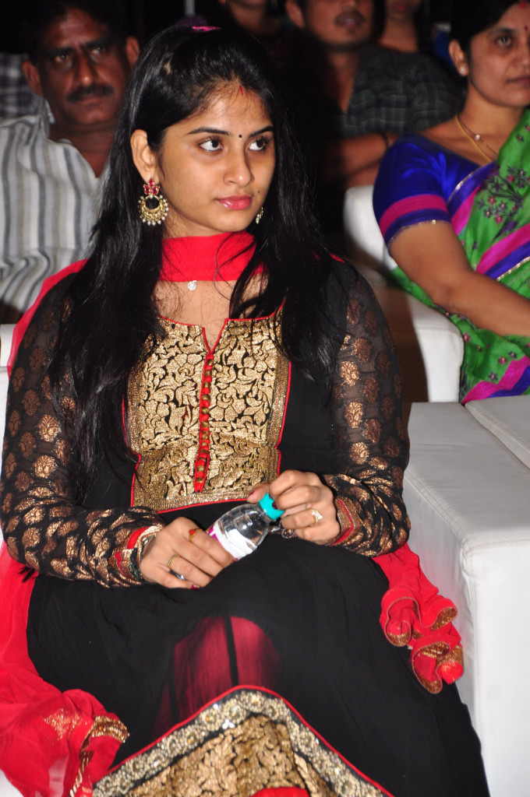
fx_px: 3487
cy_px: 398
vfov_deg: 13.1
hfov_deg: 8.7
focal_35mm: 158
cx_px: 265
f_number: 5.6
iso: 400
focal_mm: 105
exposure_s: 1/100
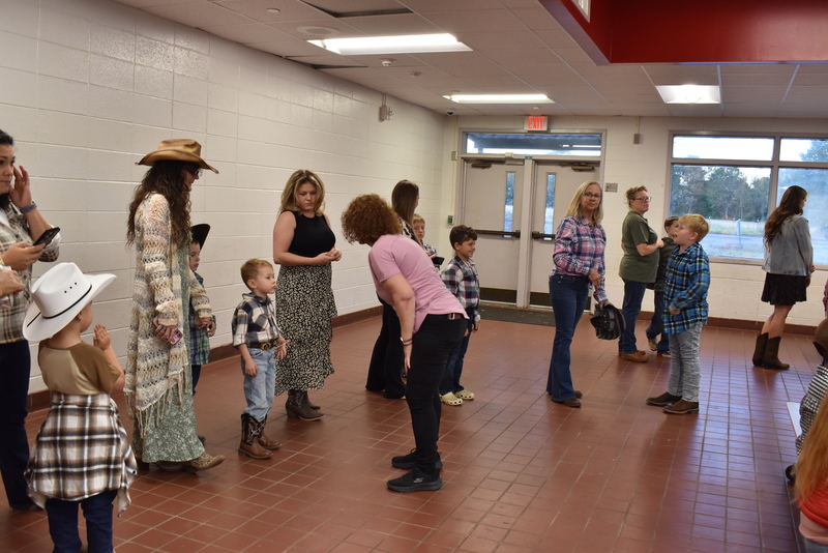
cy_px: 276
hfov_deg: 57.2
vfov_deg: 40.0
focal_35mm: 33
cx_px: 414
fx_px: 759
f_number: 7.1
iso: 560
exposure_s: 1/30
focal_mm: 22
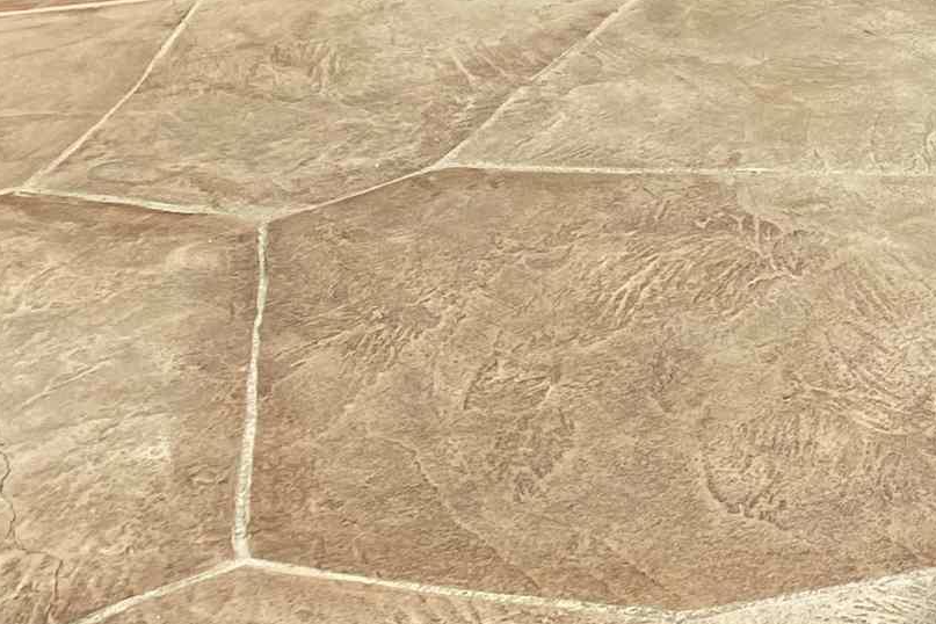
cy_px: -231
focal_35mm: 103
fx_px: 2678
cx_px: 1386
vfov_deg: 12.8
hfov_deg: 17.8
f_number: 1.8
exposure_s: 1/4808
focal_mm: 4.25
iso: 32
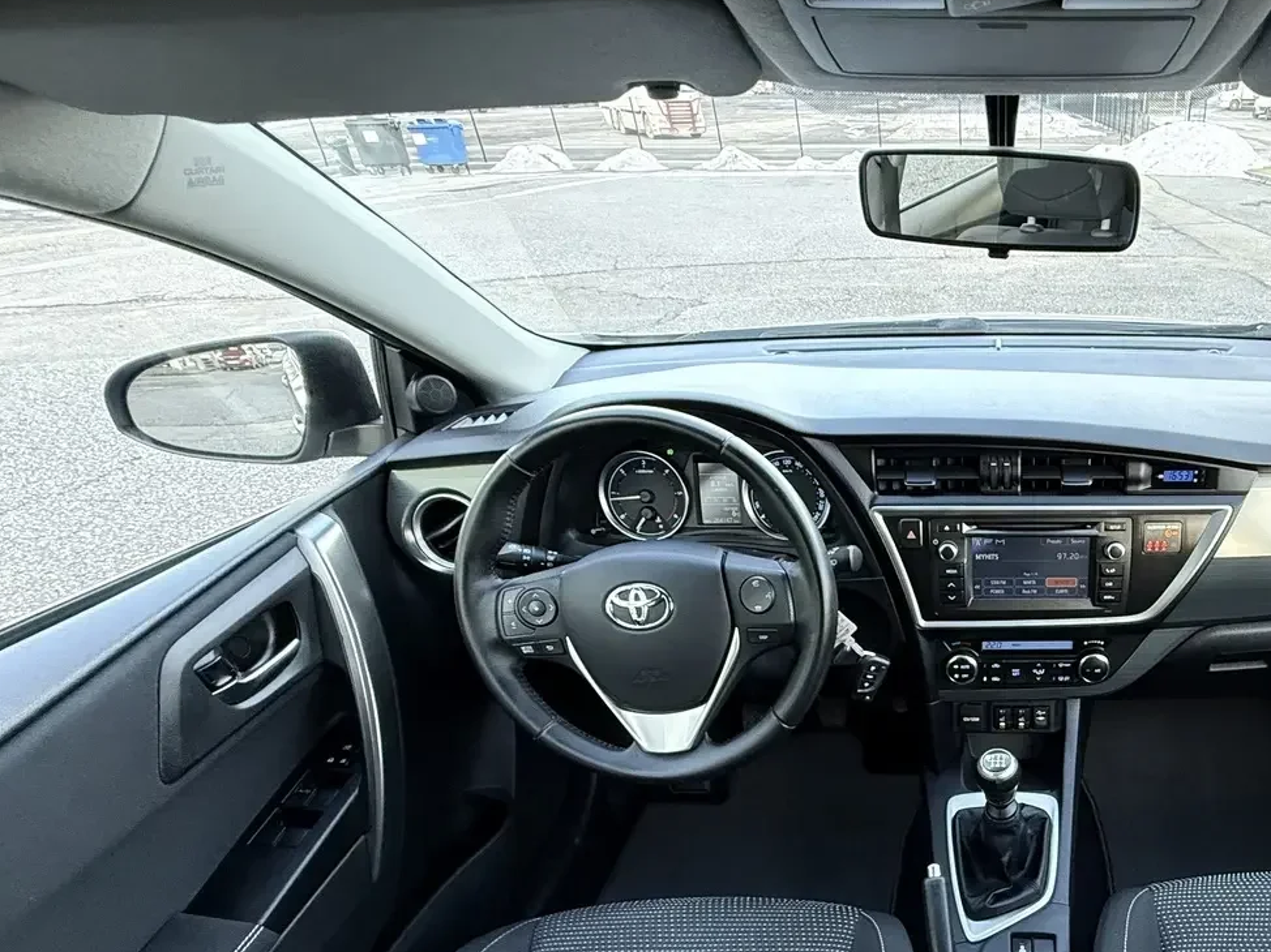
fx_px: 844
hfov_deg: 67.2
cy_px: 700
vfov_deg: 56.3
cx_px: 1013
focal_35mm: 23
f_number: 2.2
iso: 500
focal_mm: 2.22
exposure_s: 1/60
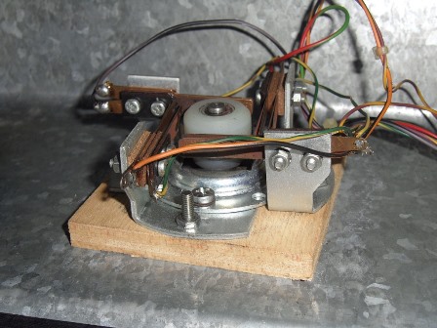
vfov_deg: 31.5
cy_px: 164
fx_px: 581
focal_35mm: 46
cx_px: 218
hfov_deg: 41.2
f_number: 10.6
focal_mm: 8.2
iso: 100
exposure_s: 1/45
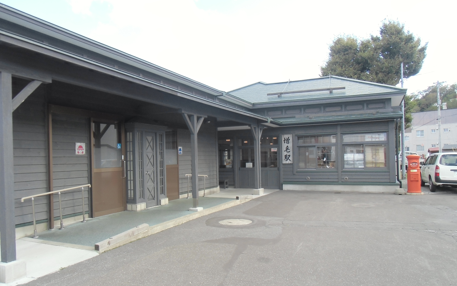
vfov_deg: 47.5
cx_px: 225
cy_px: 161
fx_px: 324
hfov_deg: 70.4
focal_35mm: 26
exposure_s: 1/160
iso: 64
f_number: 3
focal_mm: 4.24
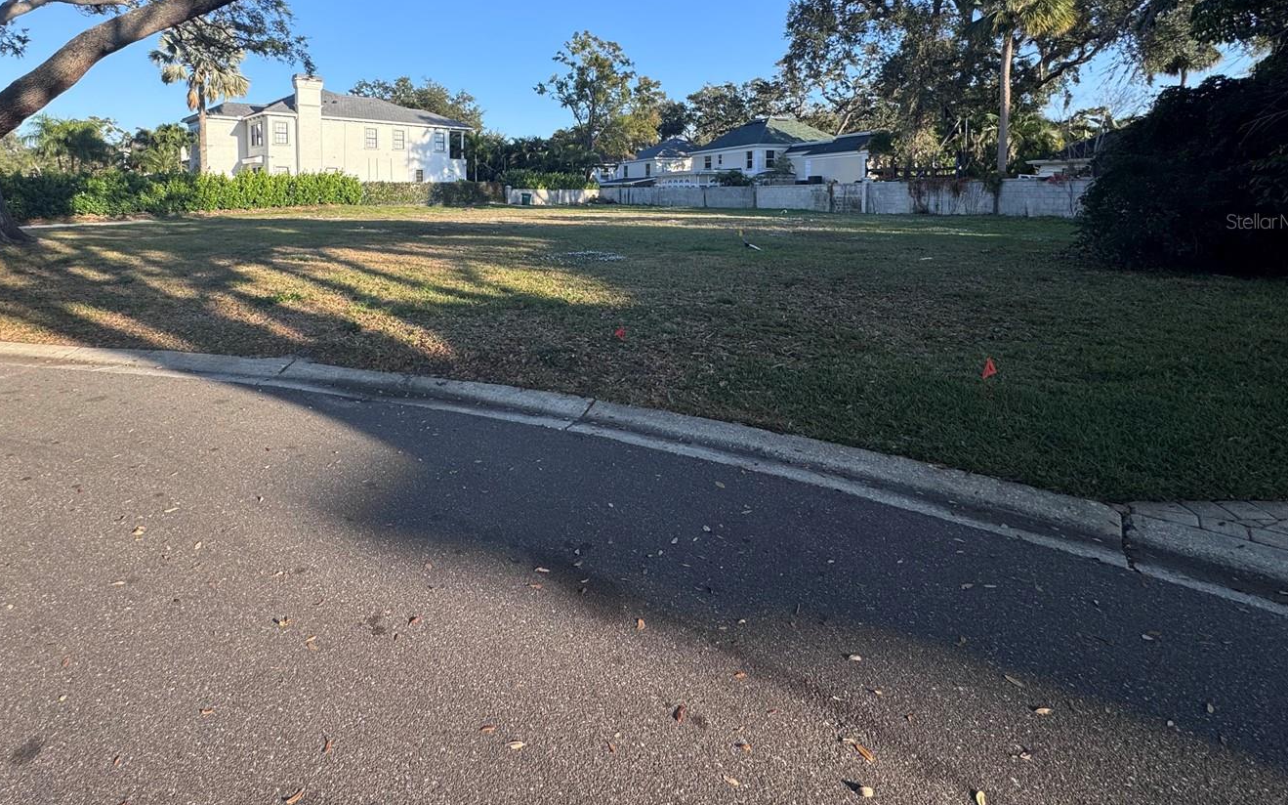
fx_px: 632
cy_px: 221
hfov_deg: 90.3
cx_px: 537
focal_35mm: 18
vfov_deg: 62.0
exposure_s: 1/763
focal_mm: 2.22
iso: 40
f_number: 2.2
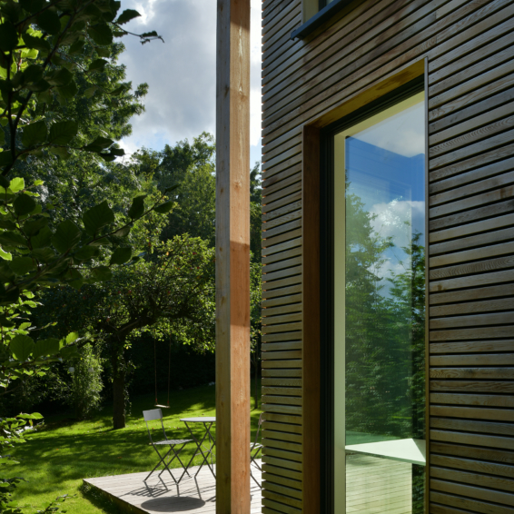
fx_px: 521
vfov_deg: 52.3
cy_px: 294
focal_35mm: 31
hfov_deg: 52.5
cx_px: 256
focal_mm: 24
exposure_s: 1/100
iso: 100
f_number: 11
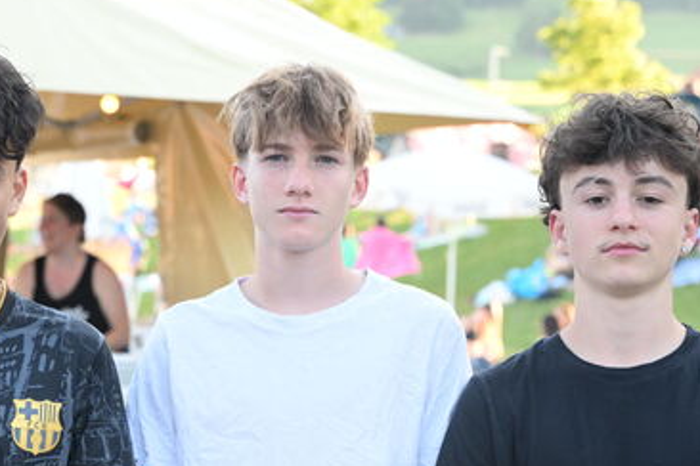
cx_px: 249
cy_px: 330
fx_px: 1750
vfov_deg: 15.1
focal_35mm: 90
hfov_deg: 22.6
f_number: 4.5
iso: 2000
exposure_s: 1/640
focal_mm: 61
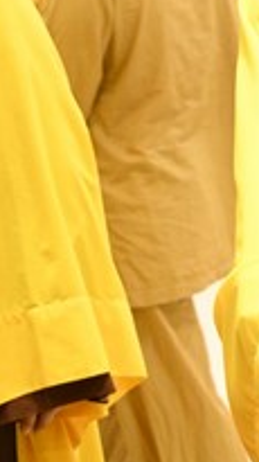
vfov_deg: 15.7
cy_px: -61
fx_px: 1627
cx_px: 410
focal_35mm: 133
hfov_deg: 8.8
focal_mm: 40
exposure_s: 1/250
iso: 8000
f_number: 4.5
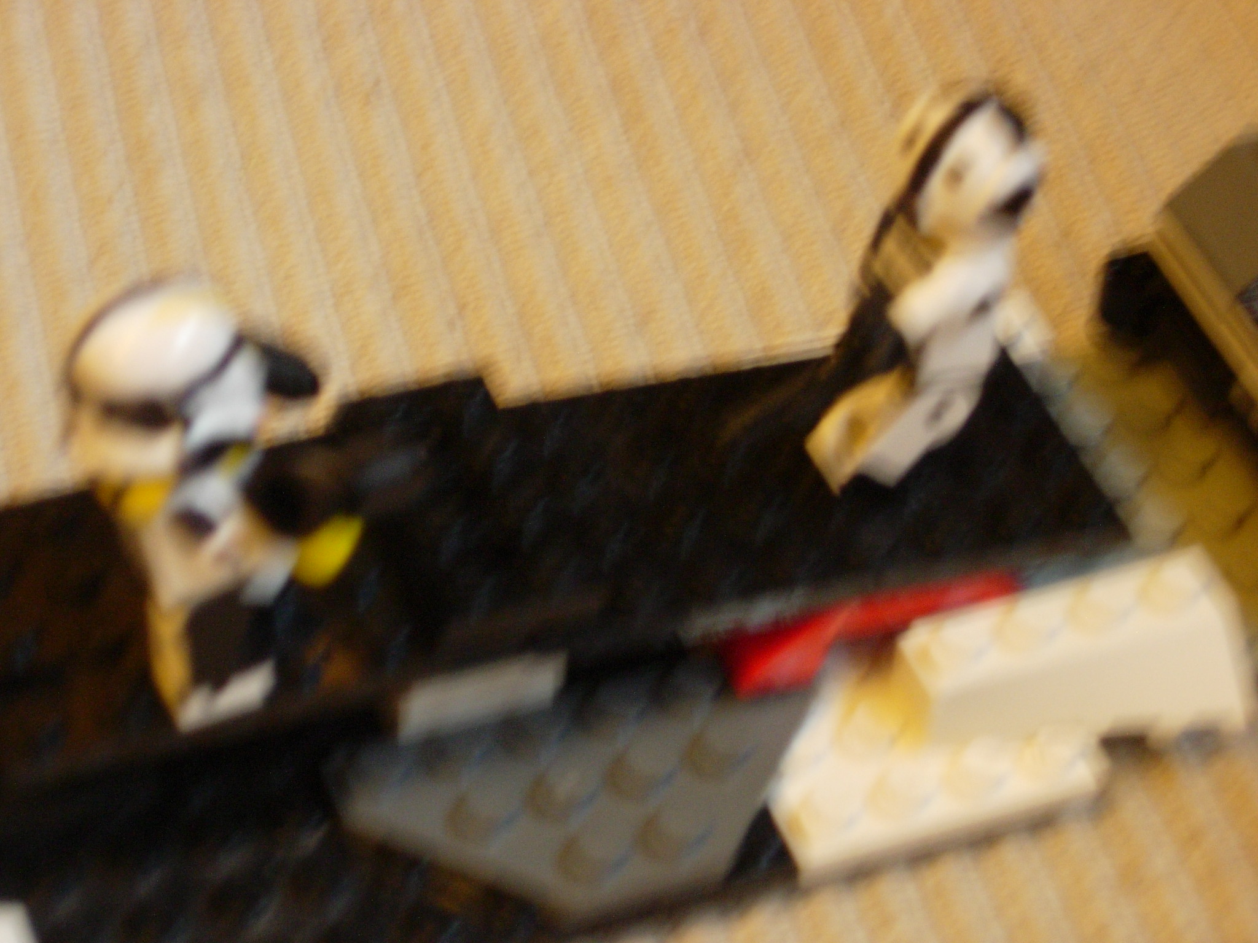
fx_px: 3743
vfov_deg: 14.4
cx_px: 629
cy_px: 472
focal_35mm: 103
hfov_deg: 19.1
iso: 200
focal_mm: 21.3
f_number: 4.6
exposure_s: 1/1.8
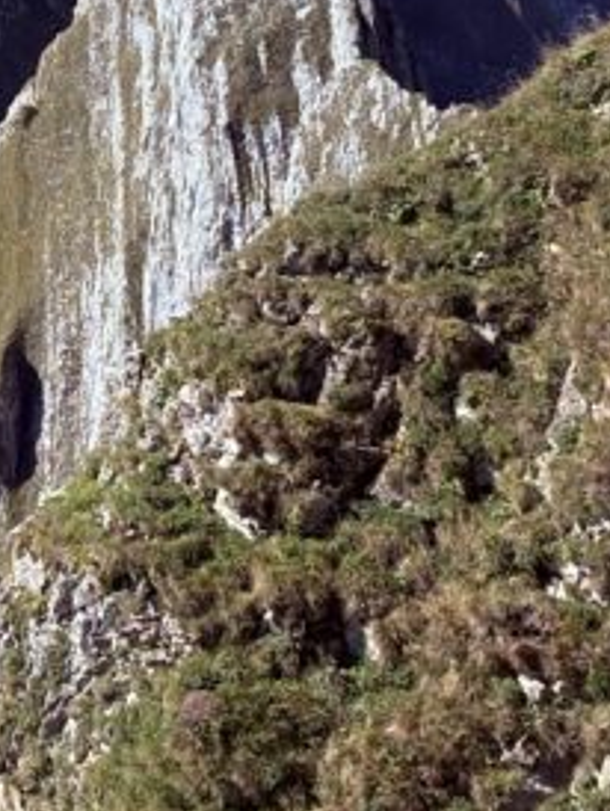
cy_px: 110
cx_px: -222
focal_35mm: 194
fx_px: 4551
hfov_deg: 7.6
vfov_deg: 10.1
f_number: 1.6
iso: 32
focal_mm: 5.96
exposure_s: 1/2283
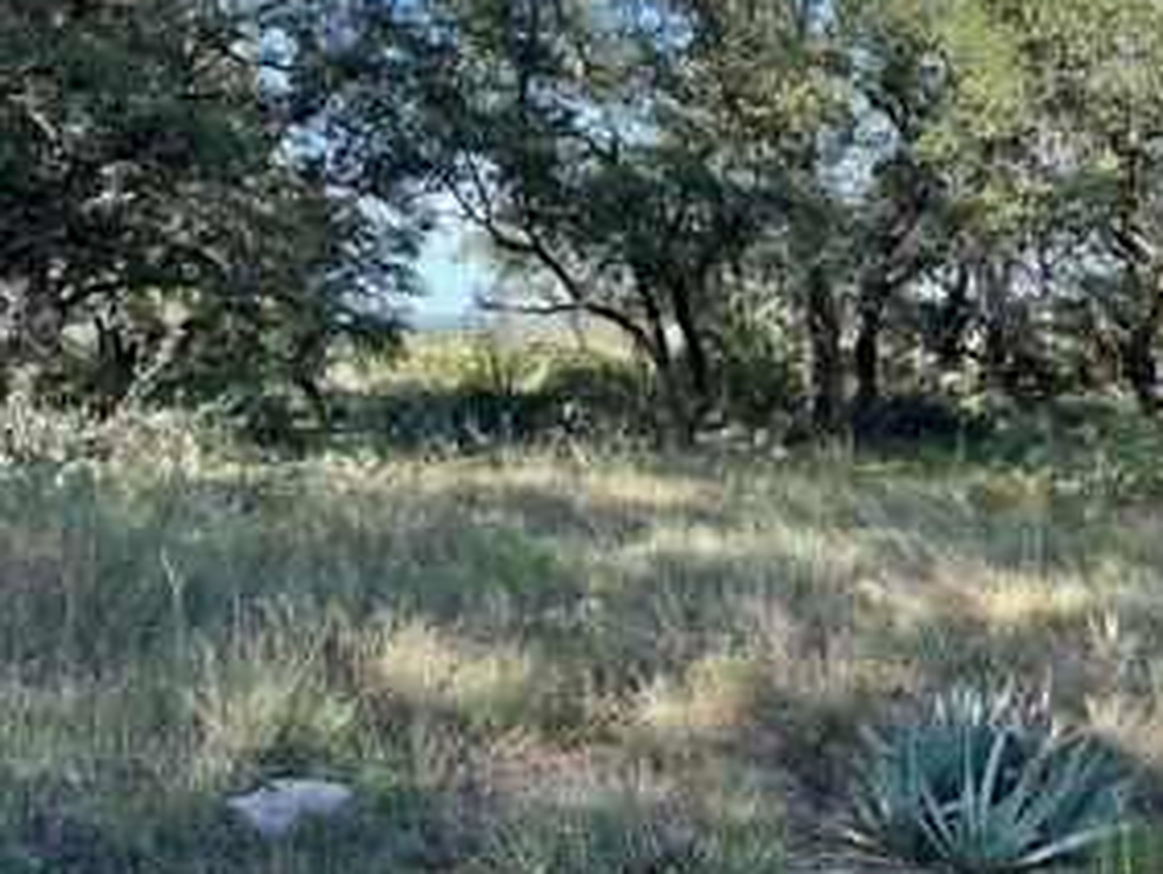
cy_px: 355
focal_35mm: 34
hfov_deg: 53.6
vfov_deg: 41.7
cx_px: 689
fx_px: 1143
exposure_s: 1/773
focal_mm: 6.86
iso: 80
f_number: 1.78
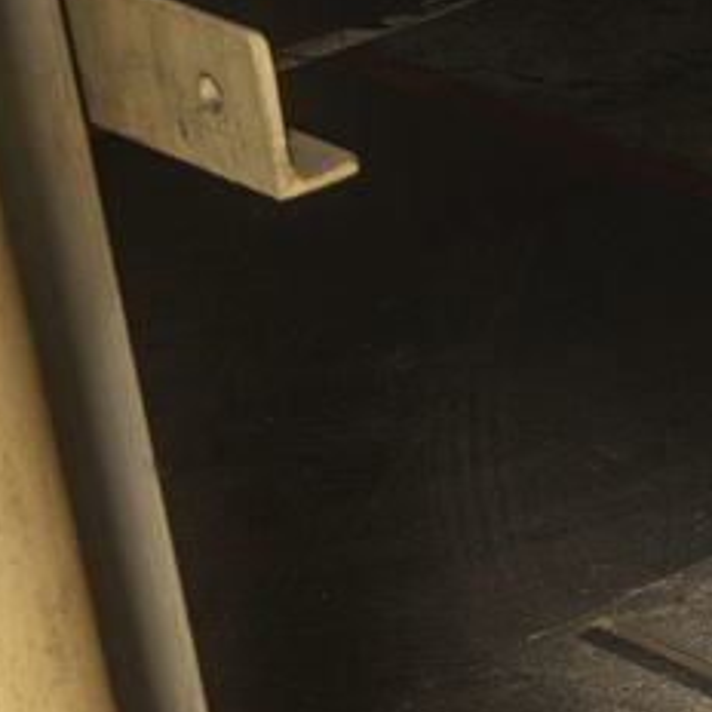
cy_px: 1375
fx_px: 5725
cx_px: 1943
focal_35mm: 246
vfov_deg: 6.9
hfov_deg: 6.6
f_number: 10
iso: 100
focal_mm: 35
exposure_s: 1/40
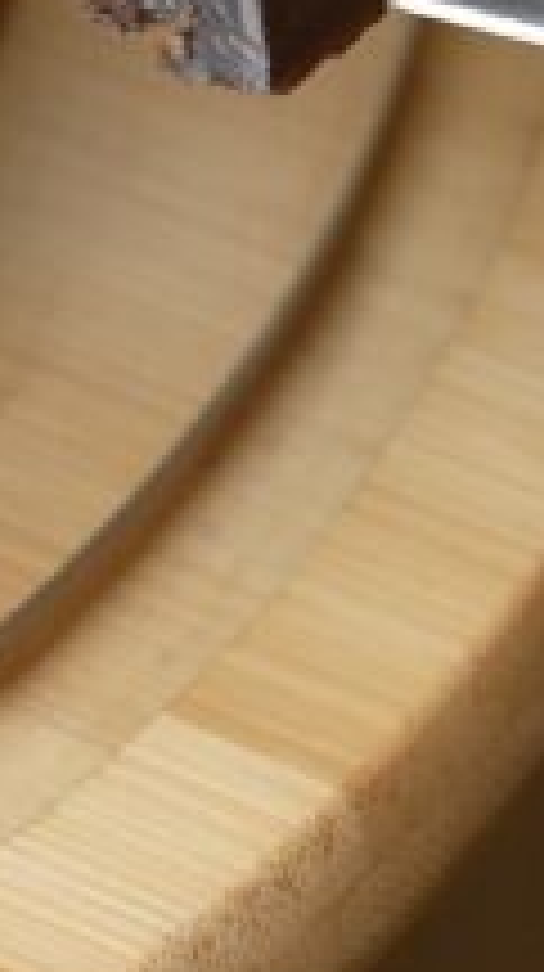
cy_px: -760
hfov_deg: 3.3
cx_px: -611
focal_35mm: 367
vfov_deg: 5.8
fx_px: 9441
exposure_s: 1/340
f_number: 3.2
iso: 800
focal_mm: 56
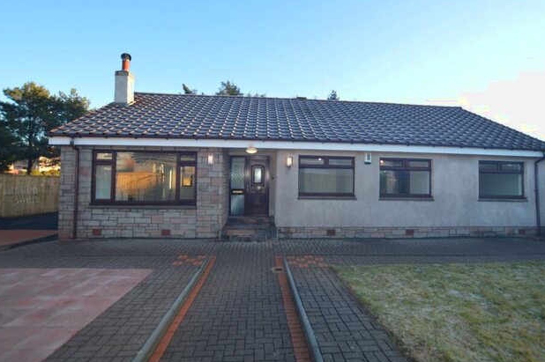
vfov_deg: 70.3
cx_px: 285
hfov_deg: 93.3
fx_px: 257
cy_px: 168
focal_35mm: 17
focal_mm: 10
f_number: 4
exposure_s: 1/160
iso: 100
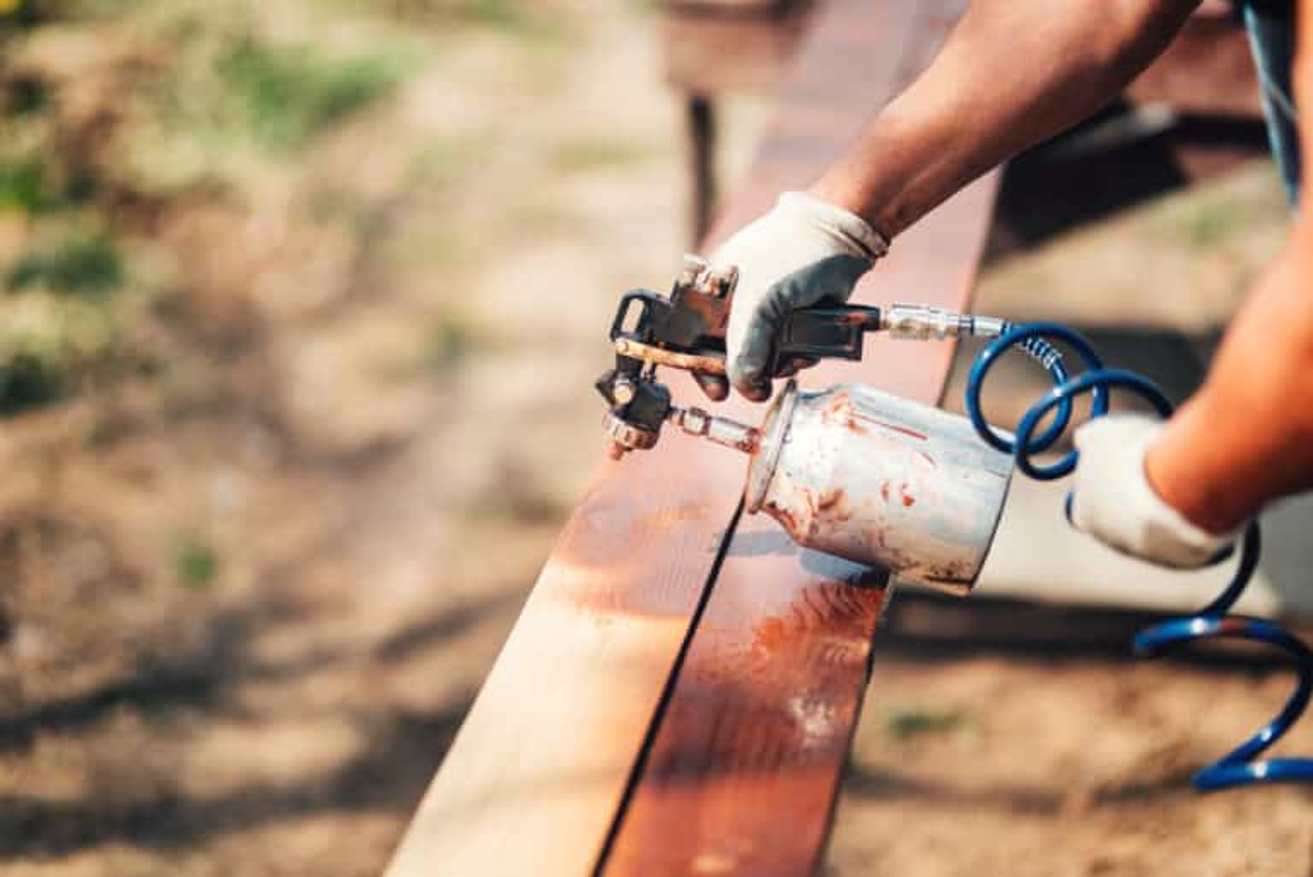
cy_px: 438
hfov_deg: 23.9
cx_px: 656
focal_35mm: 85
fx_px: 3102
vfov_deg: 16.1
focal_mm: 85
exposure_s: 1/4000
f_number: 1.4
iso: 125
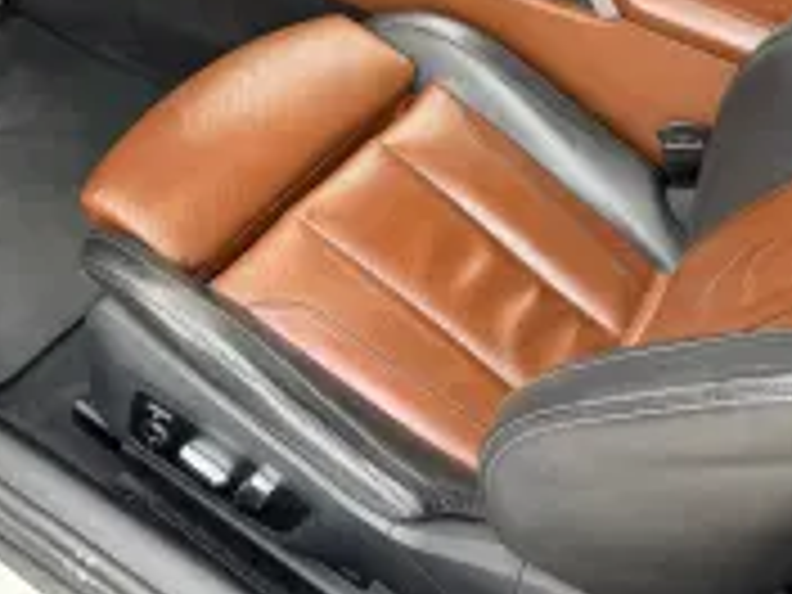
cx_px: 558
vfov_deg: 28.5
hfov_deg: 38.3
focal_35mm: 49
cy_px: 54
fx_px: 1121
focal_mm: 6.76
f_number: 1.78
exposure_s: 1/190
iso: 125
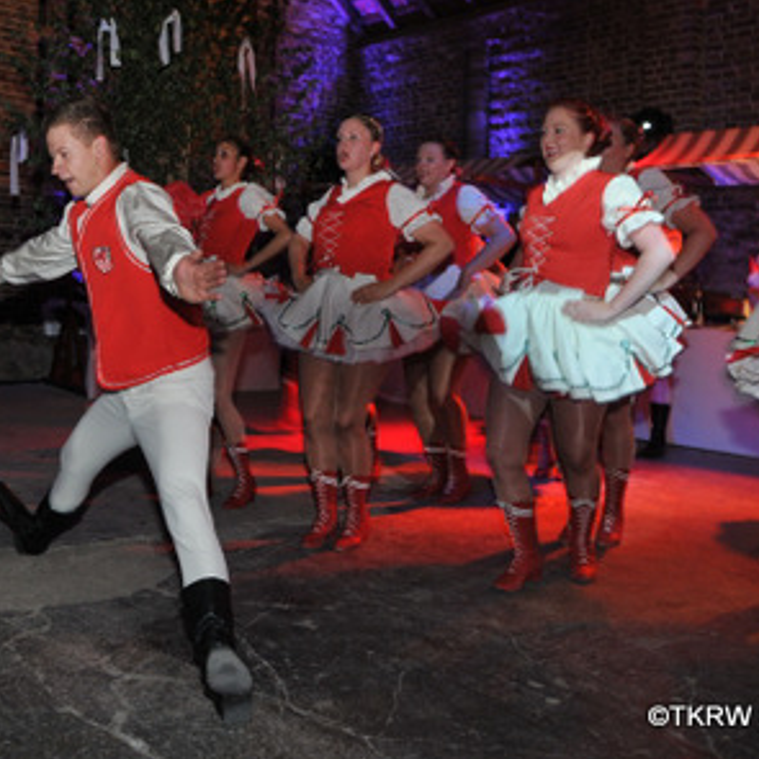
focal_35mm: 37
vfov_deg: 45.2
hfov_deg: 44.2
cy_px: 340
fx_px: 911
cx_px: 221
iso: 640
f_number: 5
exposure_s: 1/30
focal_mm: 17
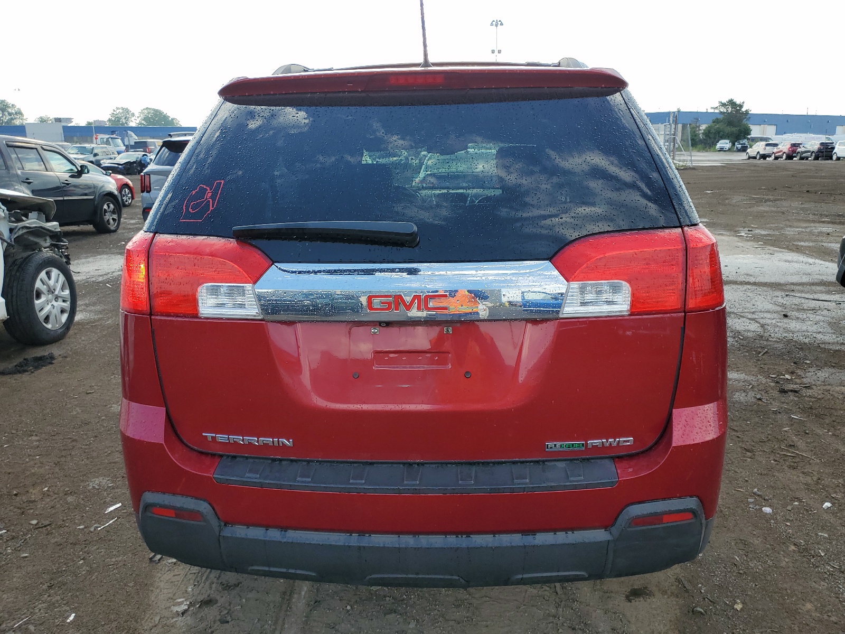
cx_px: 422
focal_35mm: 26
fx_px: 635
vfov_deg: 53.1
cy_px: 317
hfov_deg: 67.3
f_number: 1.5
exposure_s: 1/909
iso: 50
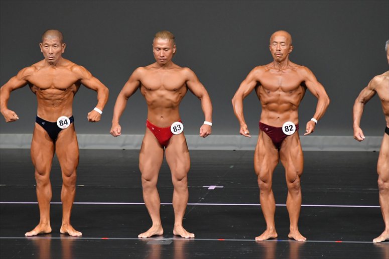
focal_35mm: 375
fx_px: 4050
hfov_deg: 5.5
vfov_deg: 3.7
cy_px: 130
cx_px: 194
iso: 4000
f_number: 5.6
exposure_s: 1/400
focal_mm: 250
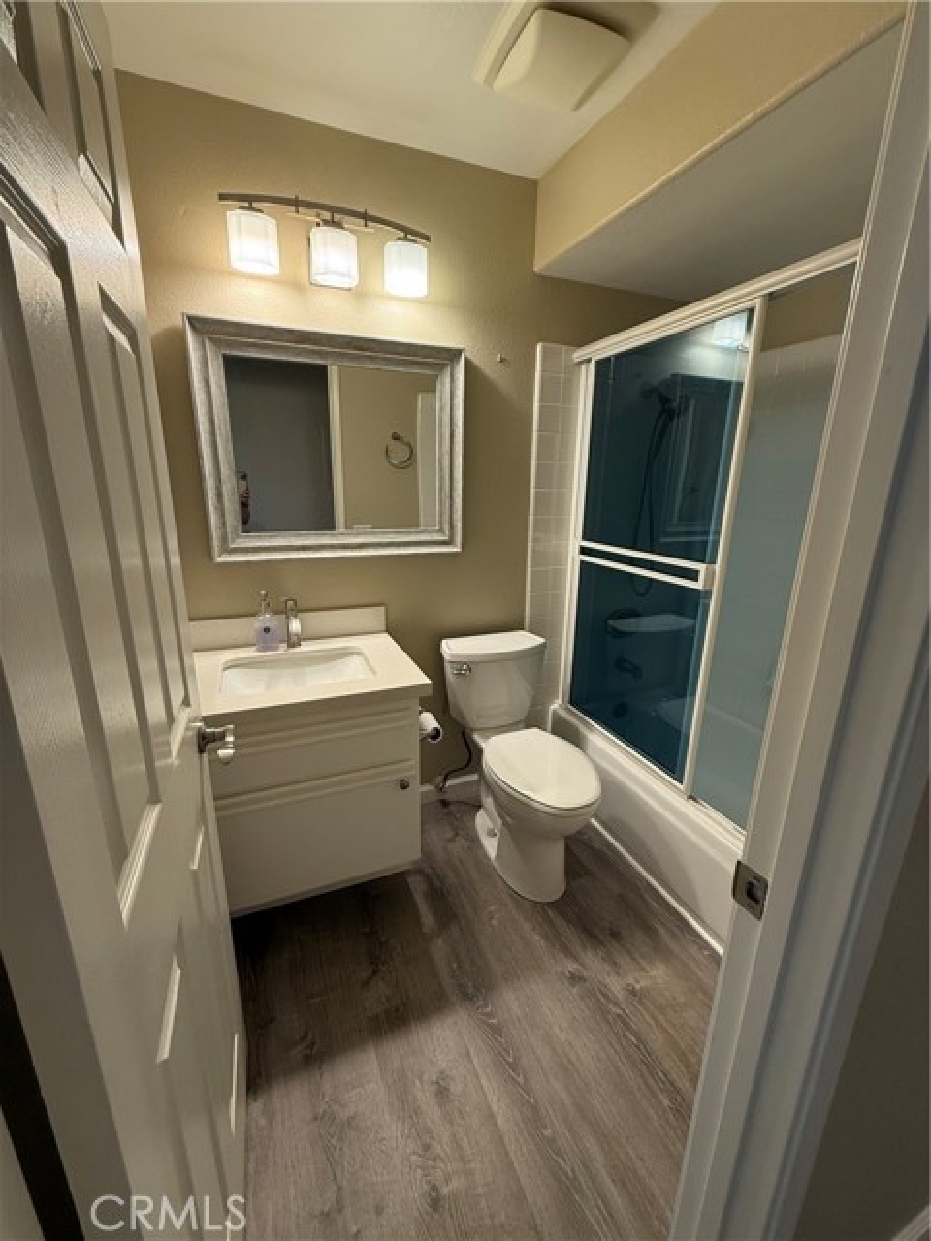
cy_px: 620
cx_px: 466
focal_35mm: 14
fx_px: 502
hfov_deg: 85.7
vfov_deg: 102.1
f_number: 2.2
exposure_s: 1/60
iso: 200
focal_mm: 2.22
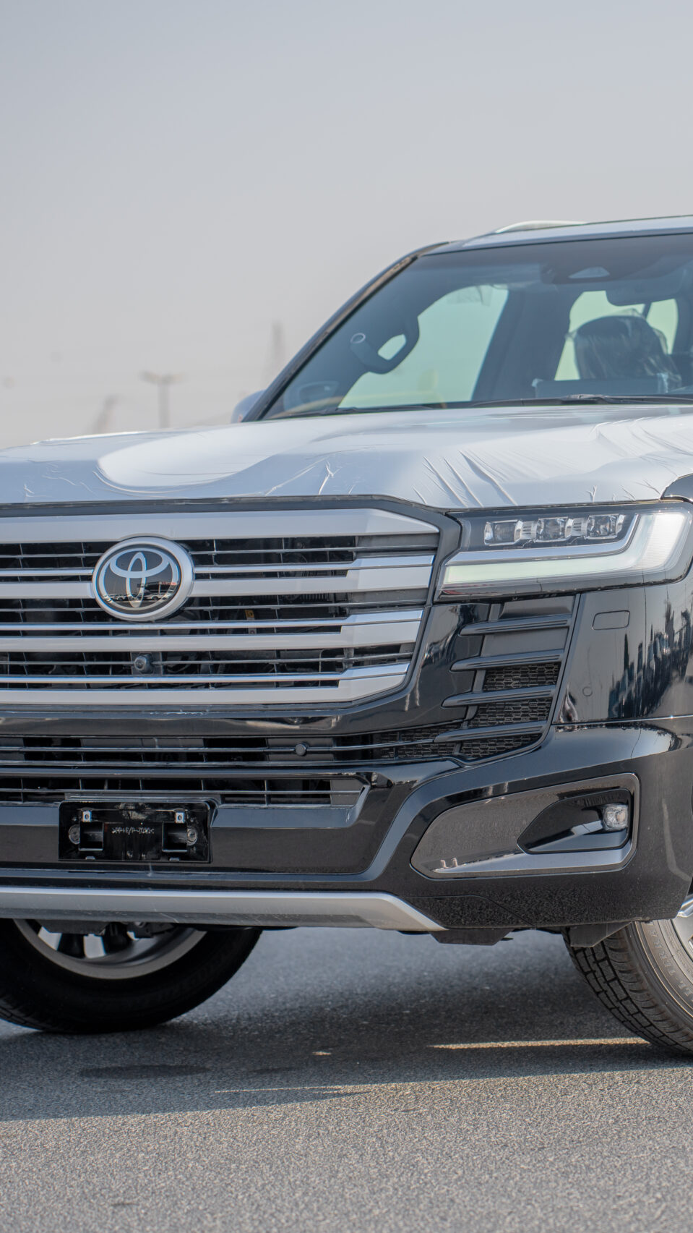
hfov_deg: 10.2
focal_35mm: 118
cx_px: 601
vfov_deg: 18.2
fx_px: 3855
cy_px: 616
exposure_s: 1/1000
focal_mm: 75
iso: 125
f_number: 2.8
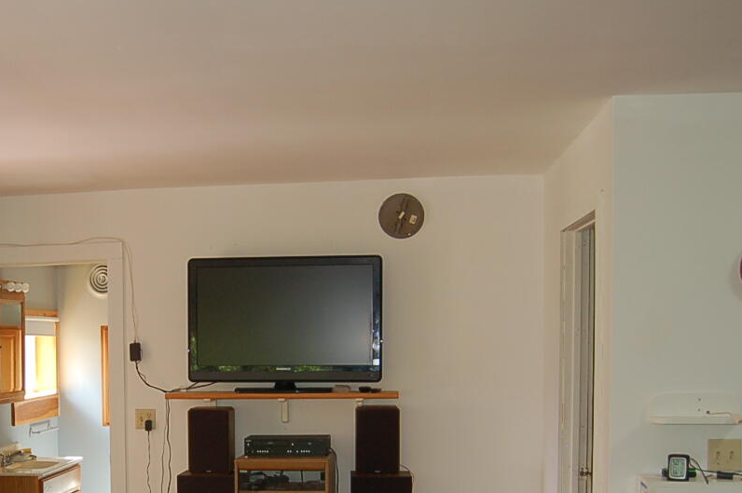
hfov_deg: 38.0
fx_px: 1050
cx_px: 187
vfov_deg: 25.9
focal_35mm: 51
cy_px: 400
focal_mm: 18
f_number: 3.5
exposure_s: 1/60
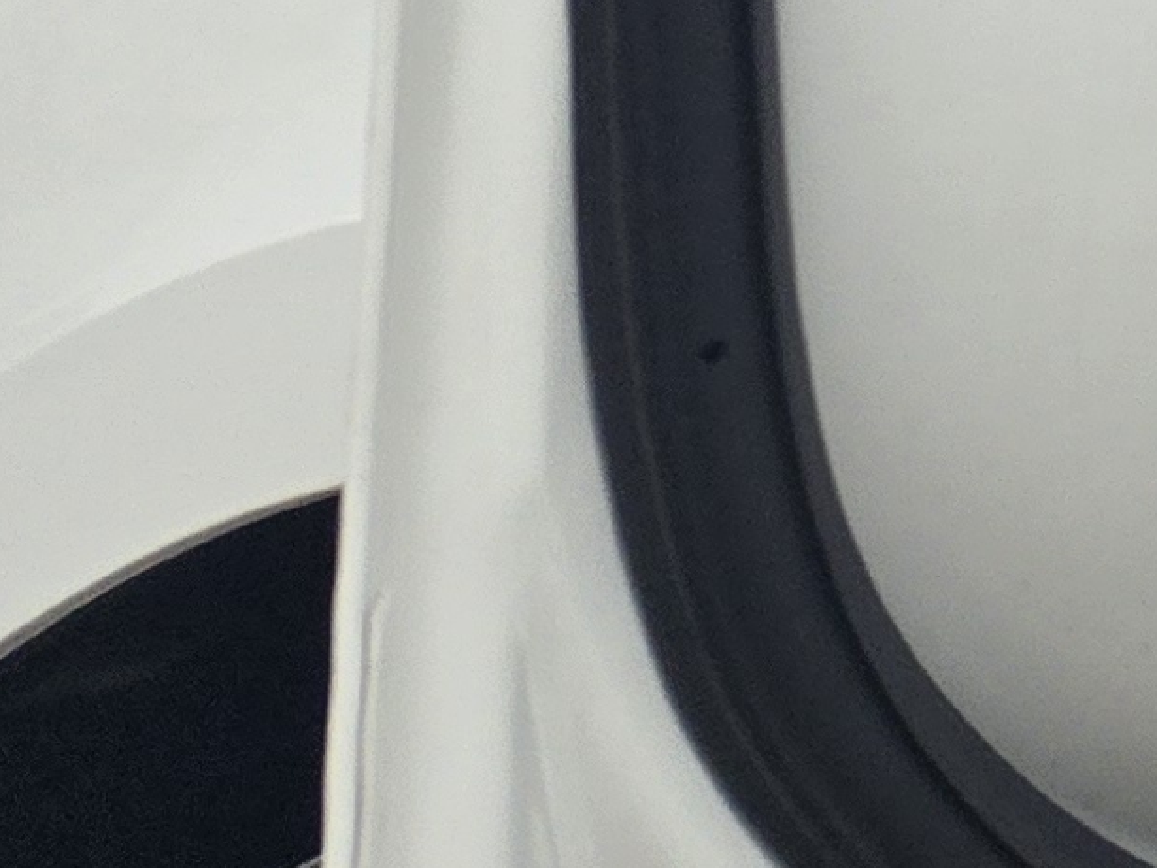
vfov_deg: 8.4
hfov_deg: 10.2
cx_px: 3311
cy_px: -1698
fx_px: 5015
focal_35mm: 150
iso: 25
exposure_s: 1/2054
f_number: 1.8
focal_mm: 5.4
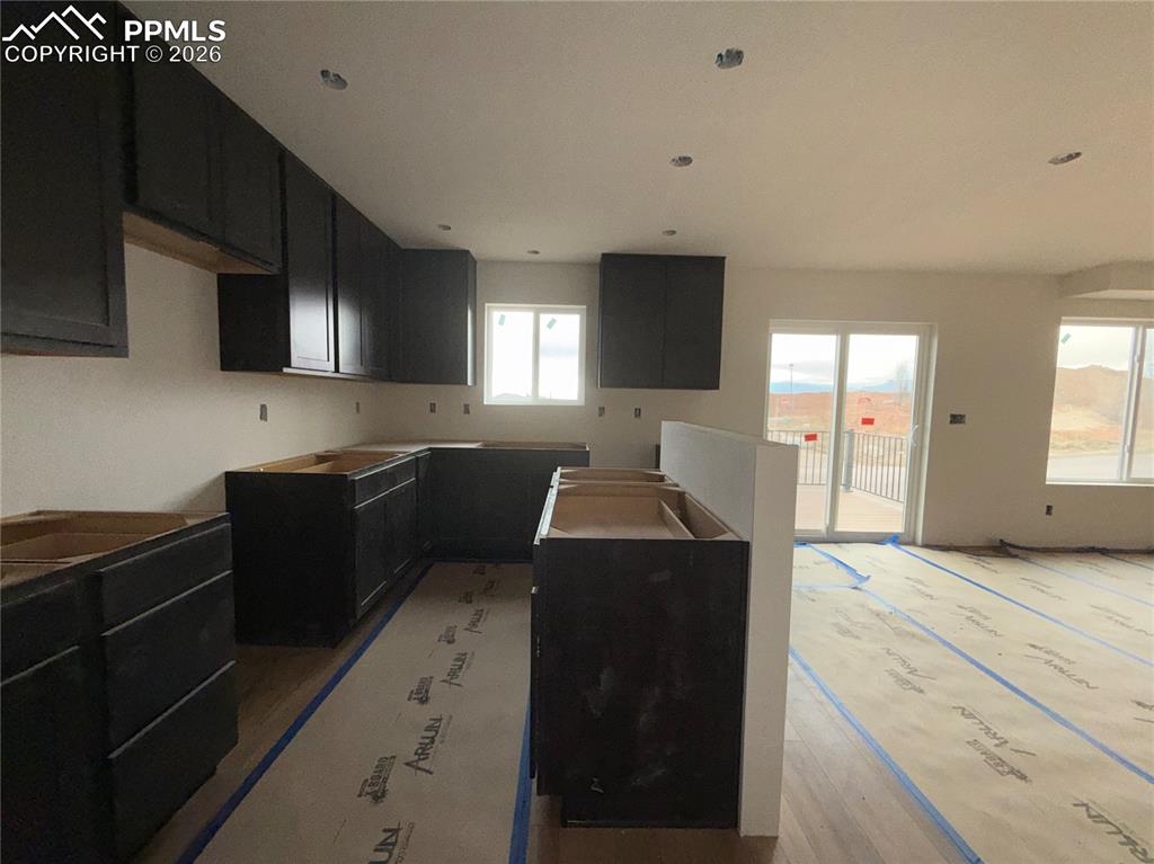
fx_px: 467
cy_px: 432
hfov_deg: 102.1
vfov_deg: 85.6
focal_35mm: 14
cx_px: 577
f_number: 2.2
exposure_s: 1/121
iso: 100
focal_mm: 2.22
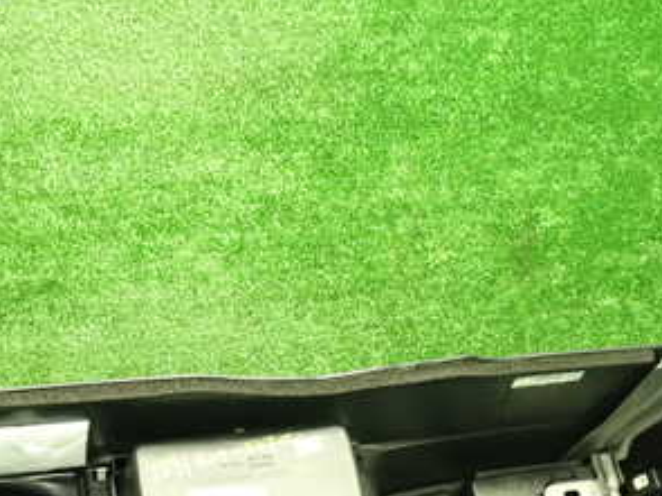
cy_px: 426
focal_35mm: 61
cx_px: 236
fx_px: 1166
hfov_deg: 31.5
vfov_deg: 23.5
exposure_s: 1/30
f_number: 2.3
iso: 400
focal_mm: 5.4
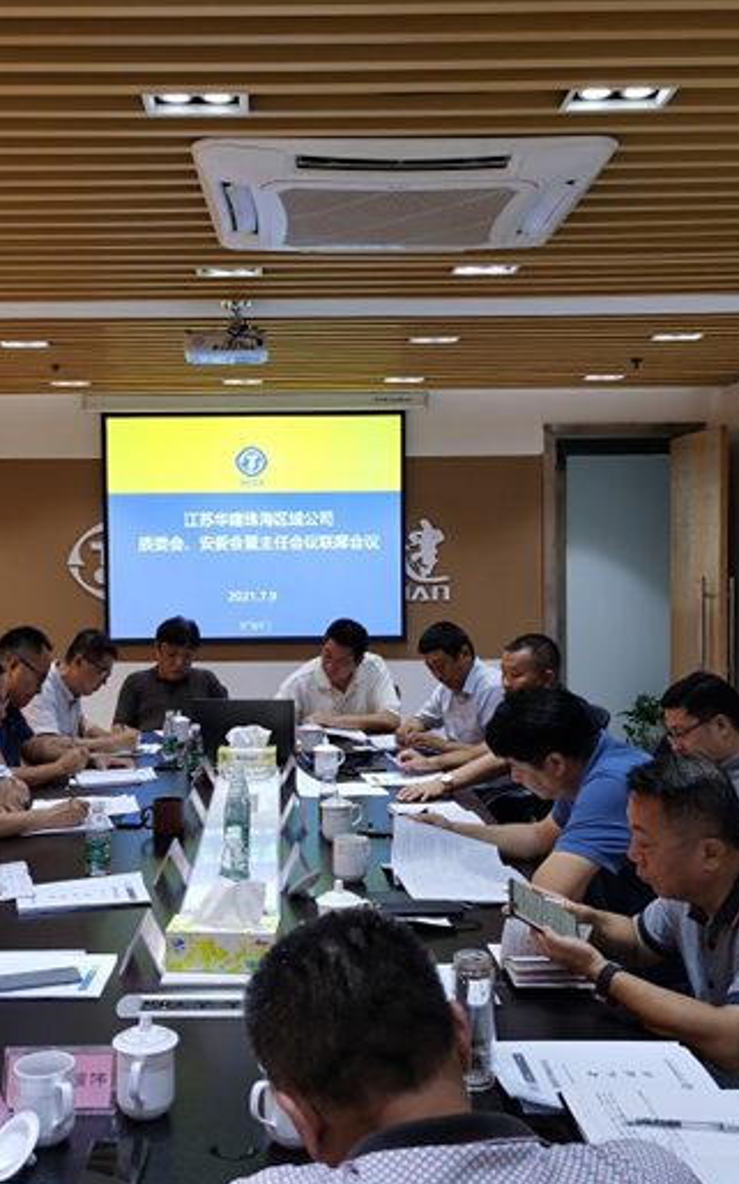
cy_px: 595
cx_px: 290
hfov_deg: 32.6
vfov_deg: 50.4
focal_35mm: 39
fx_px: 1257
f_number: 1.6
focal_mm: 5.56
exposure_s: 1/100
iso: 100
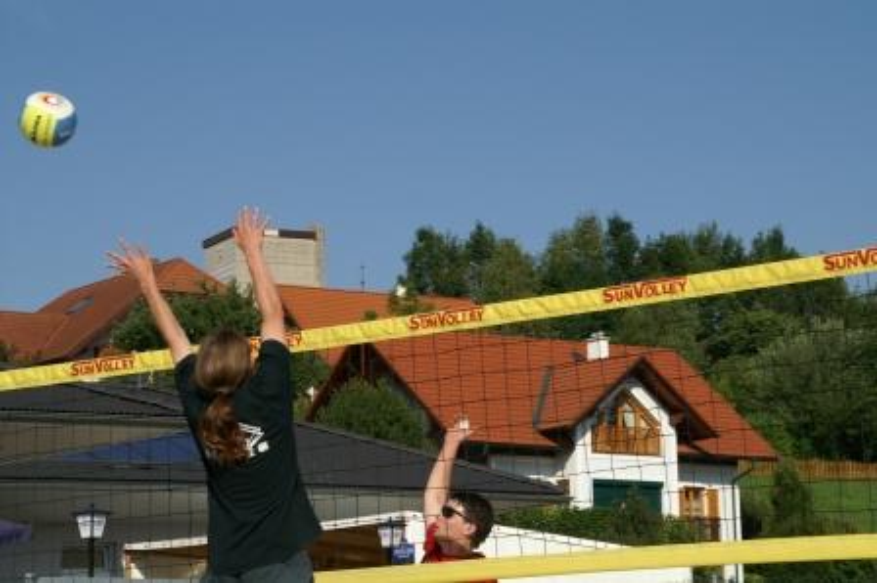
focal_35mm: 112
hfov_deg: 18.2
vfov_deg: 12.2
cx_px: 438
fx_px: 2739
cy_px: 292
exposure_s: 1/500
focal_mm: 75
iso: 200
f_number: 11
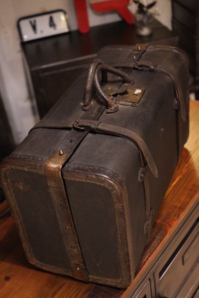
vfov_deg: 37.5
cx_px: 100
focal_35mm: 53
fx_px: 439
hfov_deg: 25.5
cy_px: 149
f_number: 4
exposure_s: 1/125
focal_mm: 35
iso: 2500
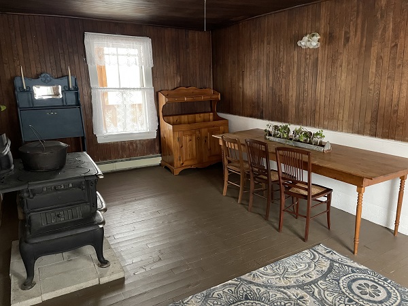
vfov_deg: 53.1
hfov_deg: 67.3
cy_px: 153
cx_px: 204
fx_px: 306
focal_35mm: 26
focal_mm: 4.2
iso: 640
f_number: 1.6
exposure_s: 1/30
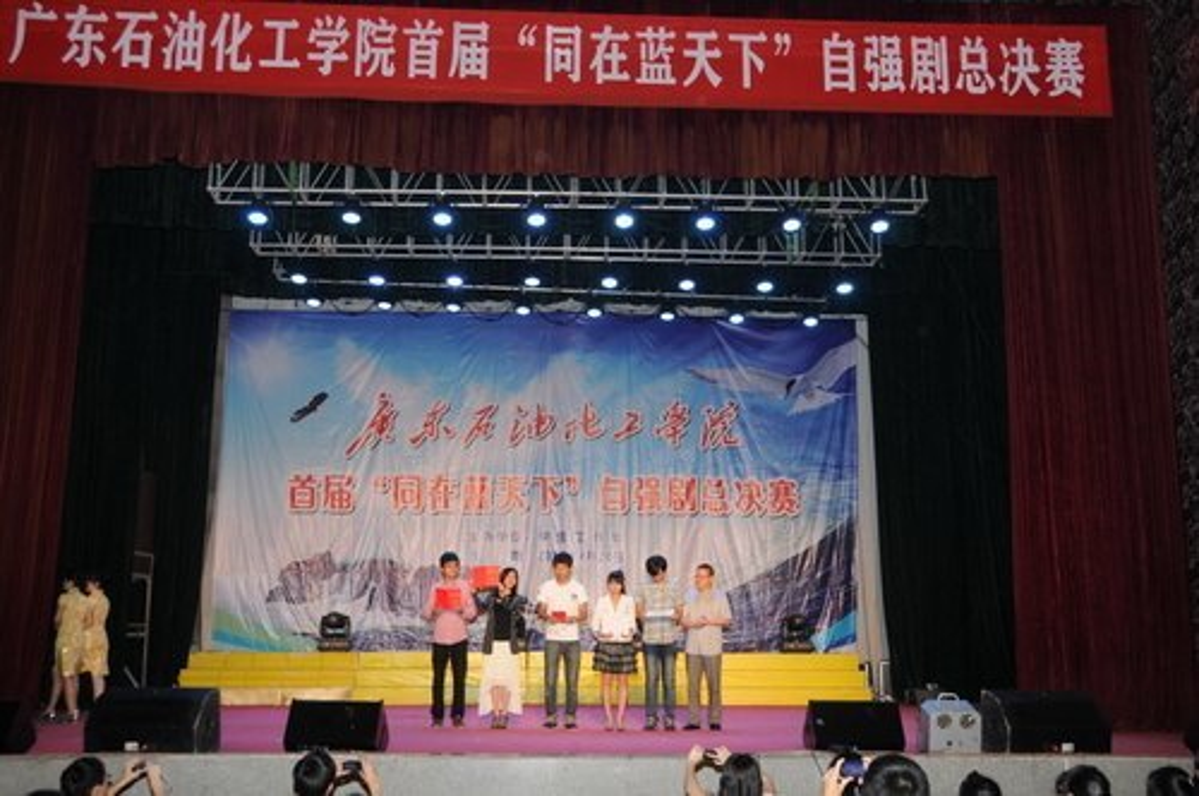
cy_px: 398
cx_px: 600
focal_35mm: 36
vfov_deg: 36.8
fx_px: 1197
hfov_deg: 53.2
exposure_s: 1/60
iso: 250
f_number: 5
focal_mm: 24
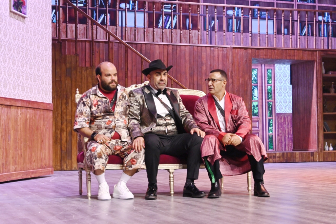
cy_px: 112
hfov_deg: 29.2
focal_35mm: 69
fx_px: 644
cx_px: 168
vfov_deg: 19.7
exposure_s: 1/80
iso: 2000
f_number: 6
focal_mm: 46
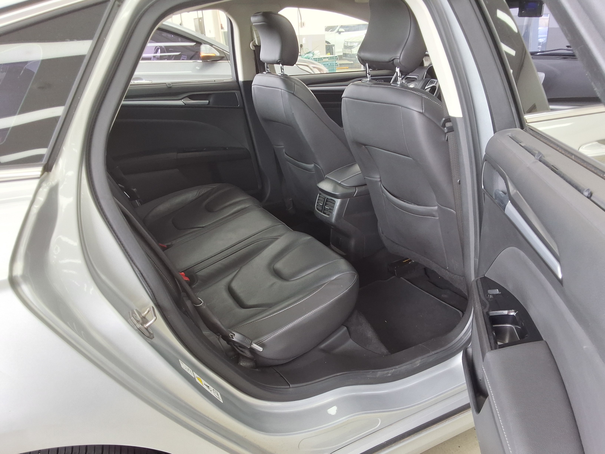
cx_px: 302
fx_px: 489
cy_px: 227
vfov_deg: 49.7
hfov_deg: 63.4
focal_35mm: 28
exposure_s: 1/60
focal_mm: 2.91
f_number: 1.9
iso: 40
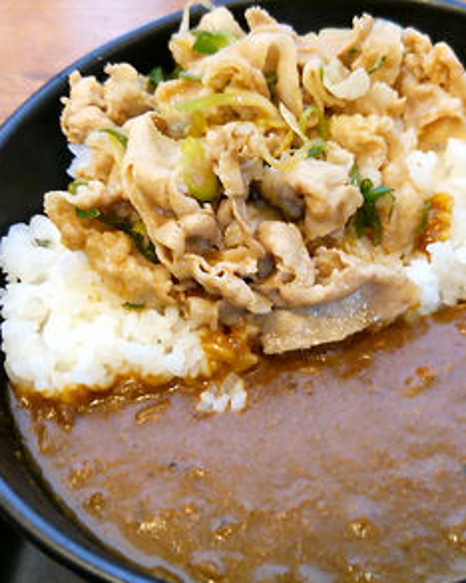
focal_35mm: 40
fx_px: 690
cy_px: 296
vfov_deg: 45.8
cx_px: 327
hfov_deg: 36.7
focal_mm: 4.06
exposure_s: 1/40
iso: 125
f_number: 1.94
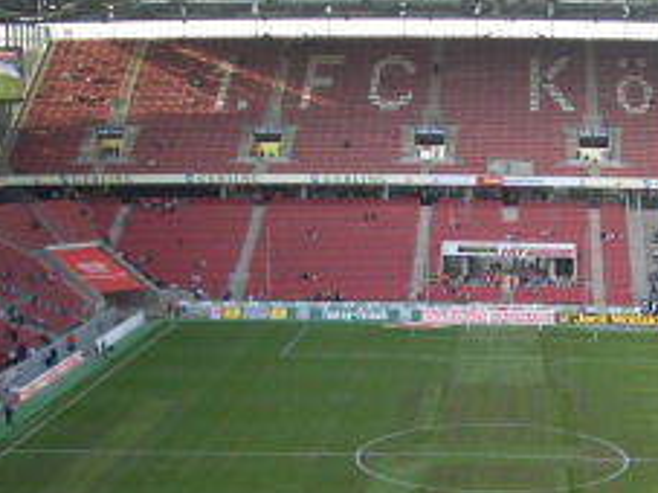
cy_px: 445
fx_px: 1463
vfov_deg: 18.8
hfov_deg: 25.2
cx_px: 443
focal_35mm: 77
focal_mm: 5.8
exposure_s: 1/160
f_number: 2.6
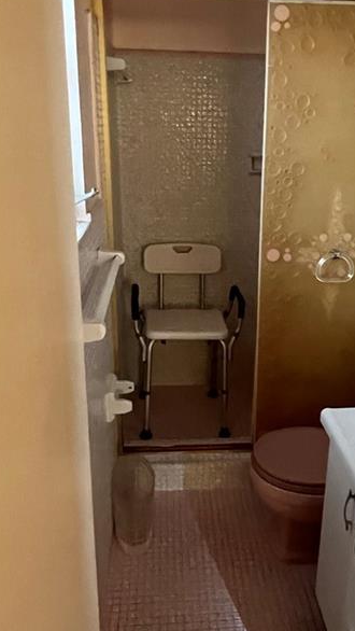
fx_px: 485
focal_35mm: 29
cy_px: 286
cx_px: 218
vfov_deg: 65.9
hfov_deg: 40.0
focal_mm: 1.57
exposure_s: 1/60
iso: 1000
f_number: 1.8
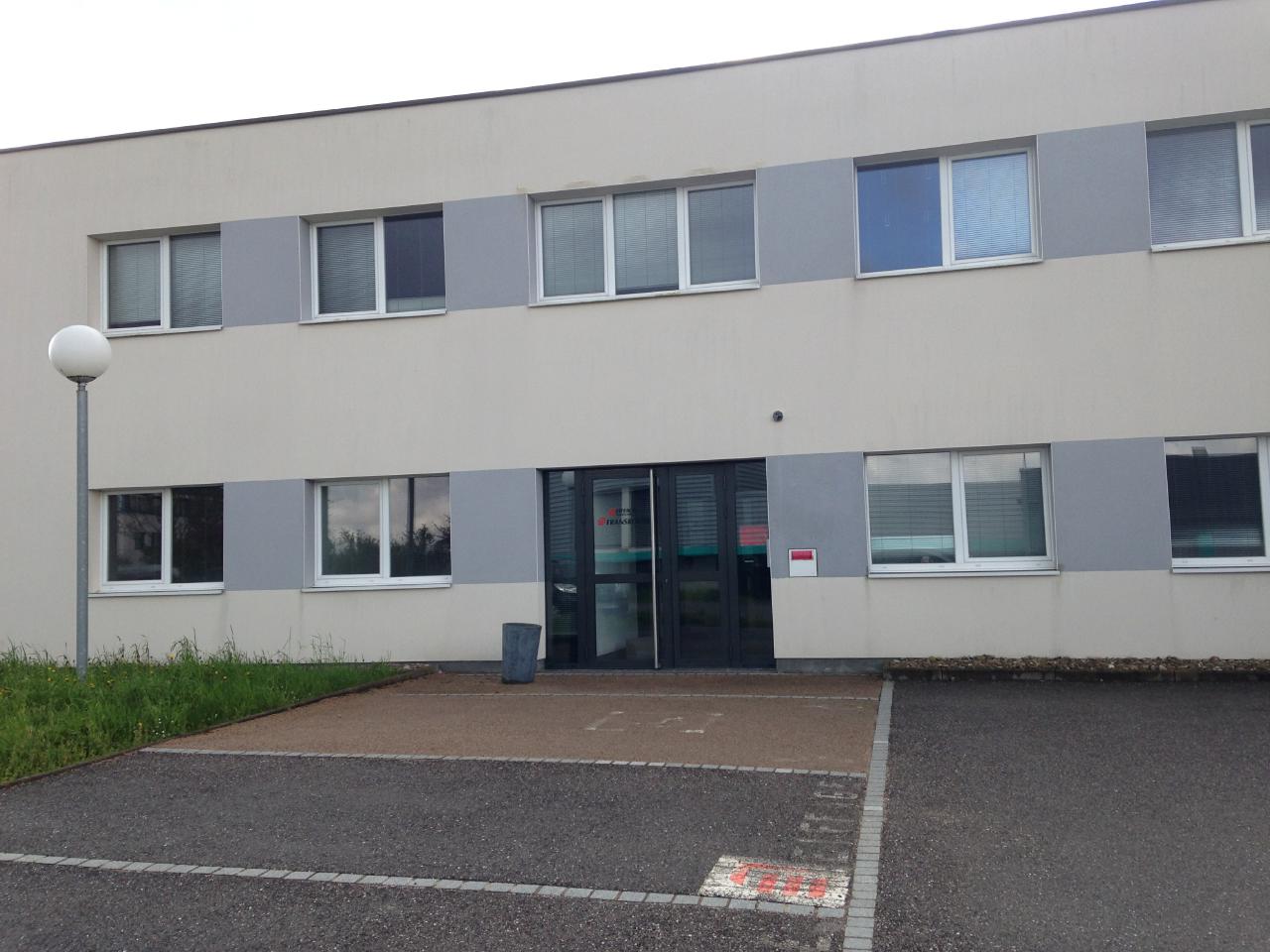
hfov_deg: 55.4
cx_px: 635
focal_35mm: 33
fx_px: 1211
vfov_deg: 42.9
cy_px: 476
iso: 50
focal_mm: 4.12
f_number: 2.4
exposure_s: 1/411
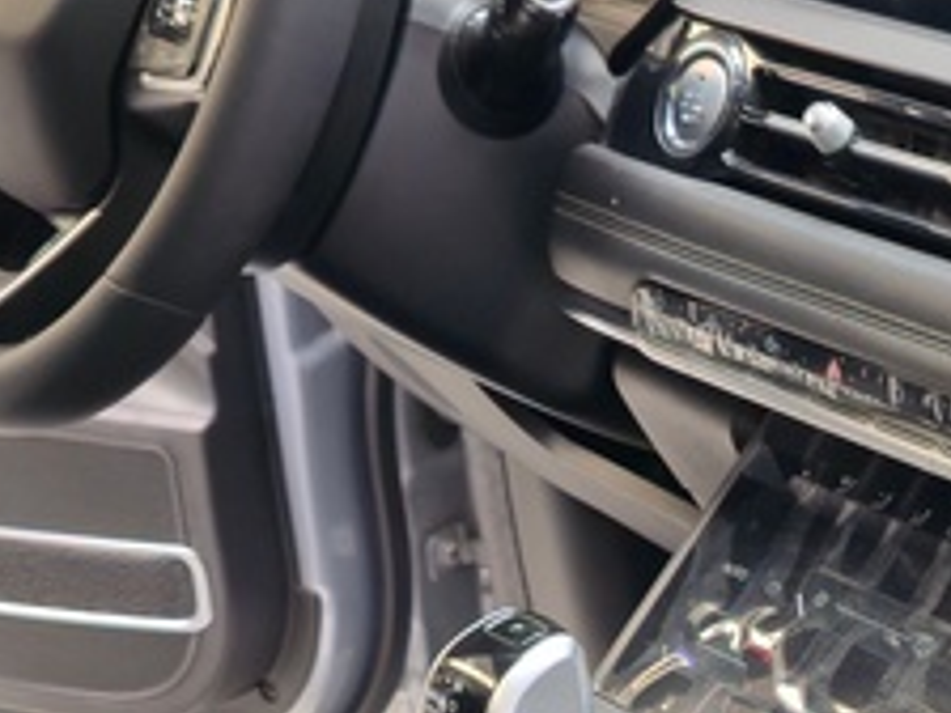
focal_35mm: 105
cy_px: 1057
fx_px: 2885
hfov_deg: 17.9
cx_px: 1104
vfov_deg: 13.3
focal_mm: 6.3
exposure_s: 1/60
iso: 80
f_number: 1.7
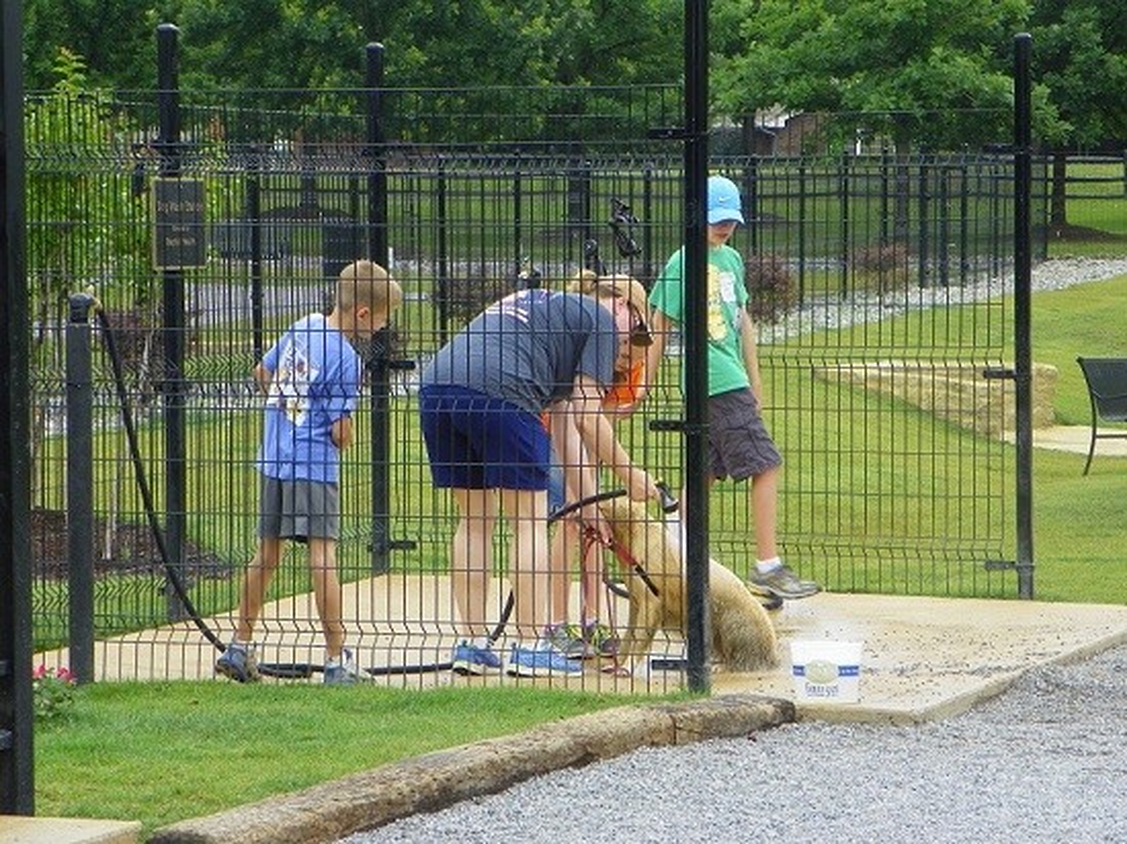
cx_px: 564
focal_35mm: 140
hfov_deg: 14.1
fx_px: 4556
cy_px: 422
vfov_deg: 10.6
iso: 64
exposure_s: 1/200
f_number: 4.5
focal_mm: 25
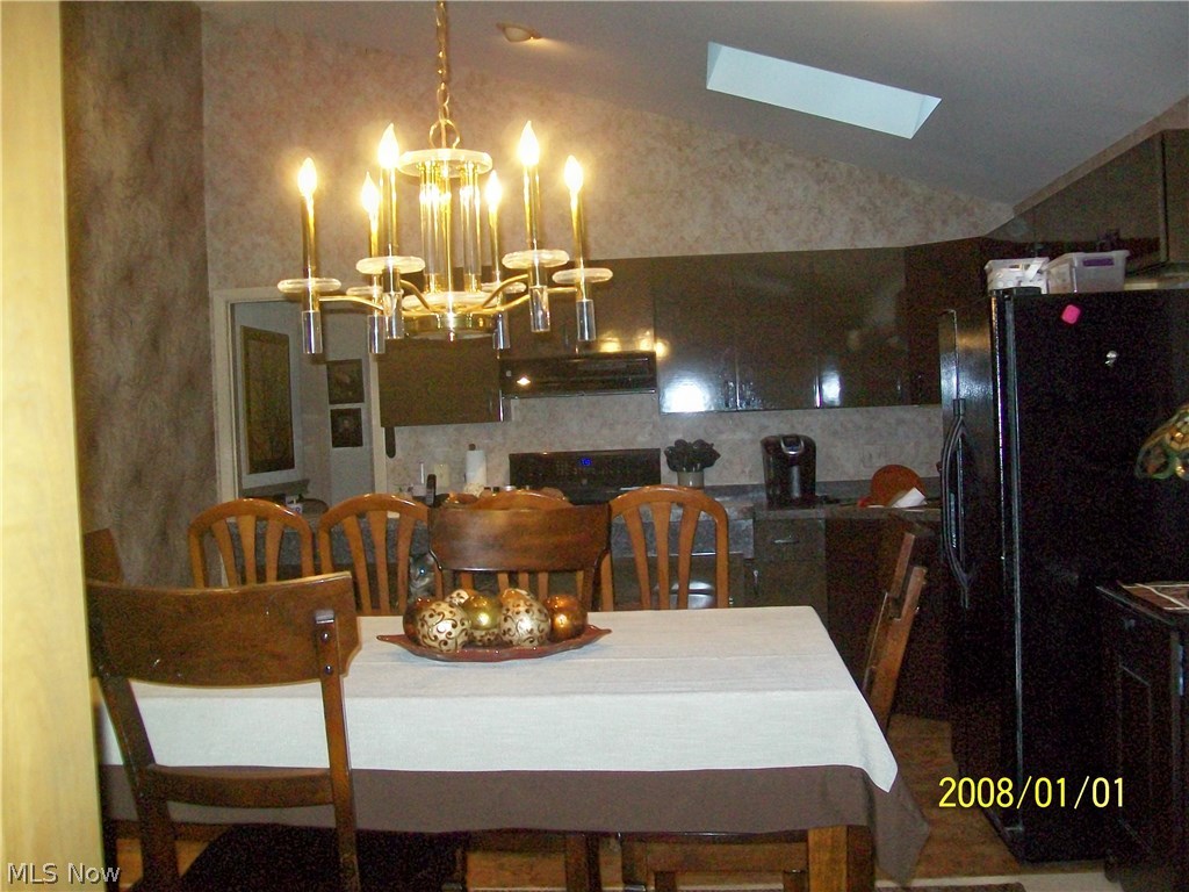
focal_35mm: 36
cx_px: 594
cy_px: 446
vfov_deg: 39.7
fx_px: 1237
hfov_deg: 51.4
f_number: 2.7
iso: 160
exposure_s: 1/60
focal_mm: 6
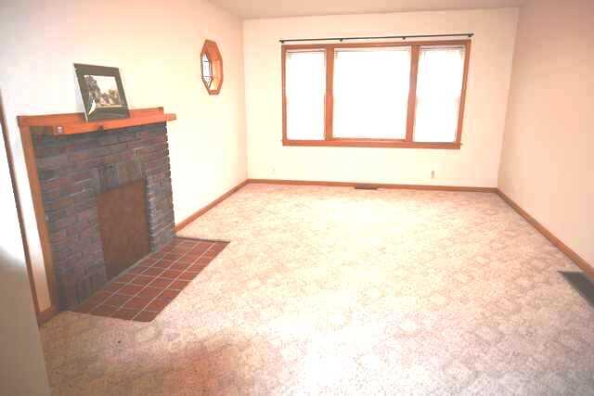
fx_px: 396
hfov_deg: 73.7
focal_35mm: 24
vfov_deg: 53.2
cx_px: 297
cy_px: 198
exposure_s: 1/60
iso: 900
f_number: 3.5
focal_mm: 16
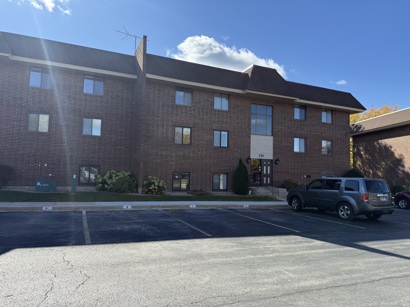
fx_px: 284
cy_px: 154
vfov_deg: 56.8
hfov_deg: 71.6
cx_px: 205
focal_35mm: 24
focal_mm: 6.76
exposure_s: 1/3145
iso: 125
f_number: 1.78
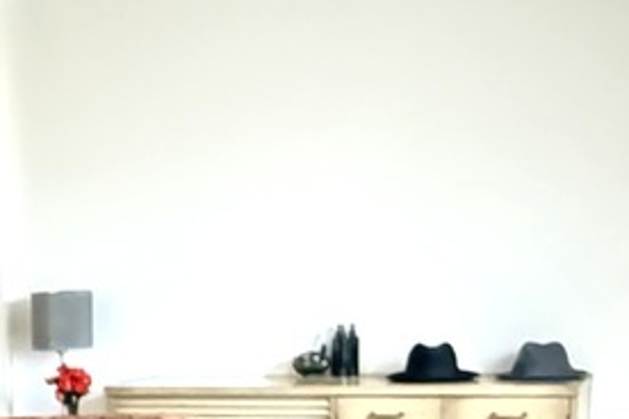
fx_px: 1328
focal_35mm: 76
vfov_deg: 17.3
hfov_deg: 23.6
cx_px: -182
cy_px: 471
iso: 1600
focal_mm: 2.22
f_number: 2.2
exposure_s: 1/32
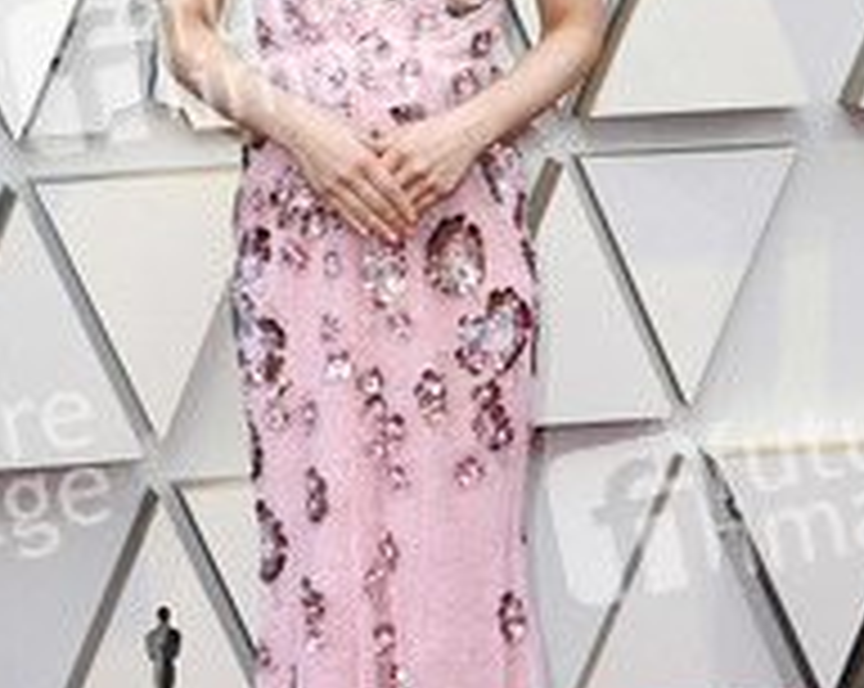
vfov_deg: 10.9
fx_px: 3600
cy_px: 274
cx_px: 371
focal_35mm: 141
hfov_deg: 13.7
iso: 800
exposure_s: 1/250
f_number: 9
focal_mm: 72
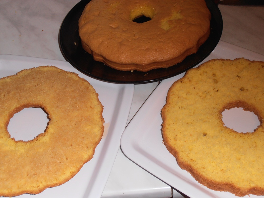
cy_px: 99
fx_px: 435
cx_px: 132
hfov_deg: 33.8
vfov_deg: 25.7
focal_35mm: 57
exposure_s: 1/40
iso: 100
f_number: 4.5
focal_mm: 10.04
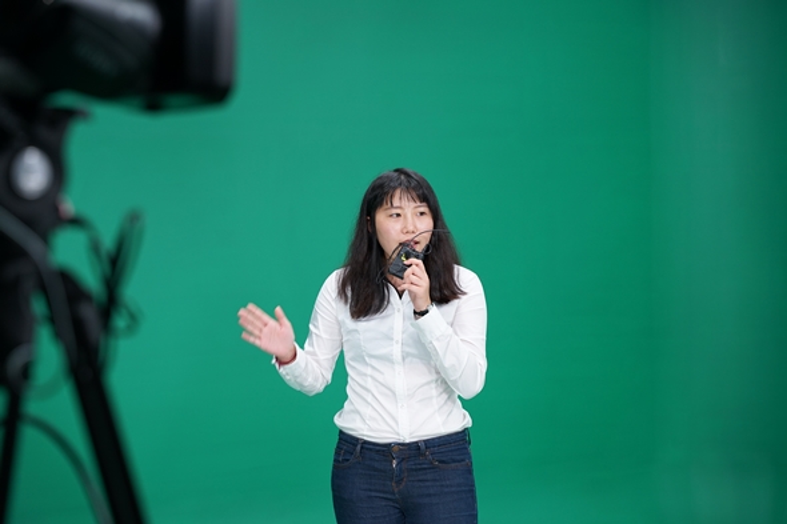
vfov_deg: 18.2
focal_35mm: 75
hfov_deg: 27.0
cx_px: 394
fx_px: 1639
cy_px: 262
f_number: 4.5
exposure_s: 1/80
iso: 500
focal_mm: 75
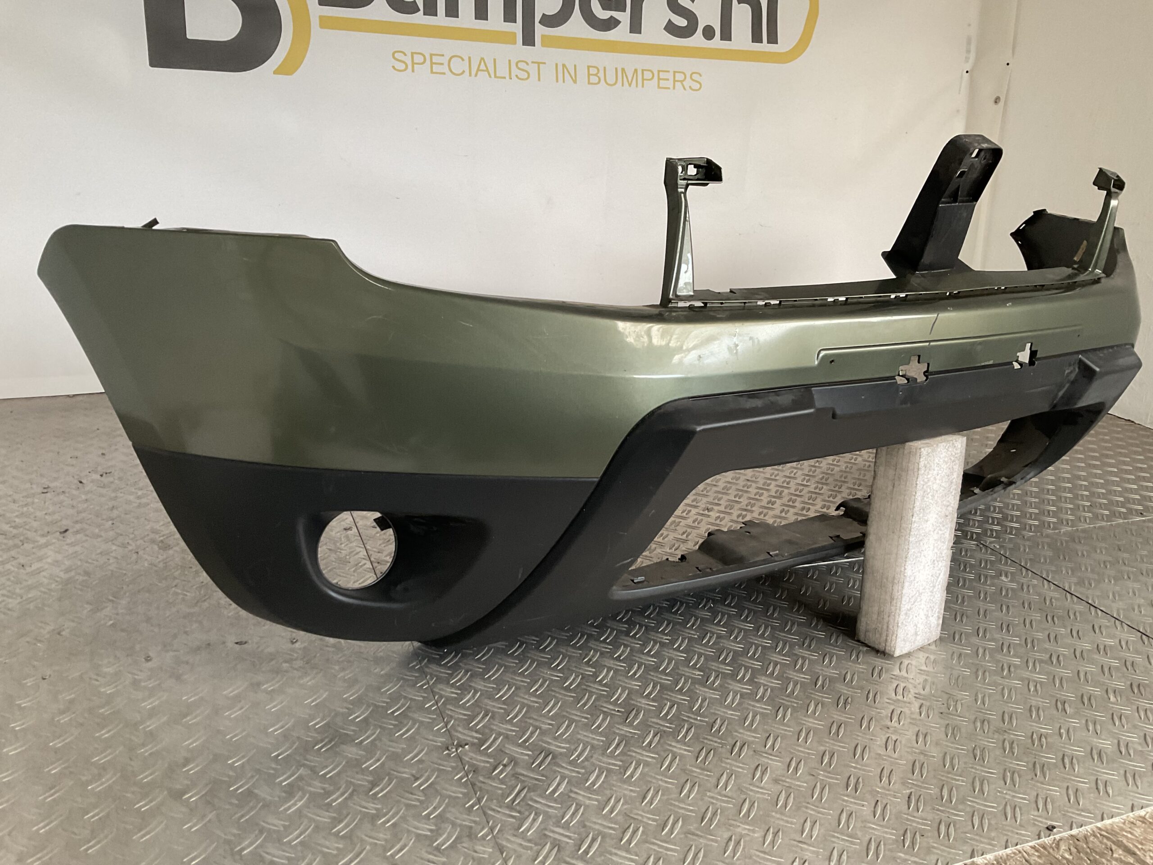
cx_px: 576
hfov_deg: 61.7
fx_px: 966
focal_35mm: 29
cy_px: 432
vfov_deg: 48.2
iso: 80
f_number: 1.8
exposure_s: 1/50
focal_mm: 3
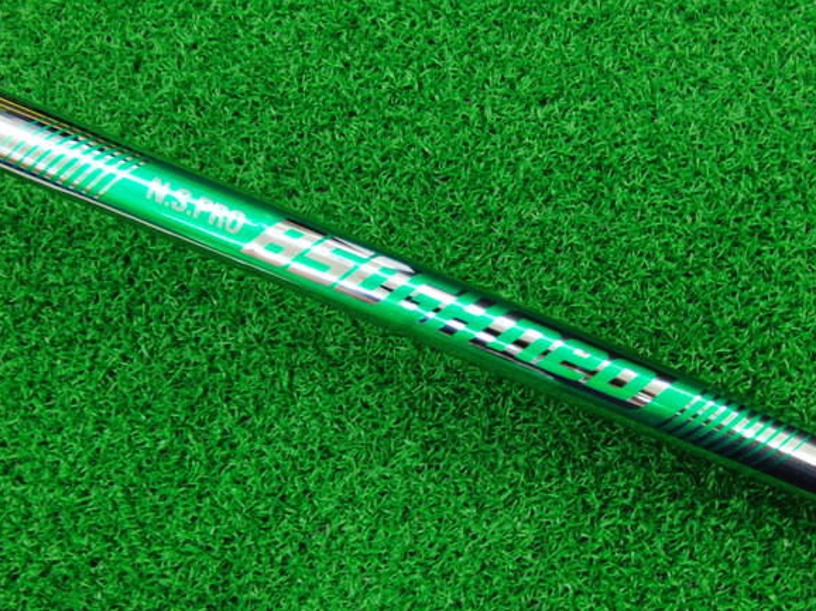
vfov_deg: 35.1
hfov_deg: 45.8
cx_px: 435
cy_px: 315
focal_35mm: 41
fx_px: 966
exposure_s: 1/30
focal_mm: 6.42
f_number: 3.6
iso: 400
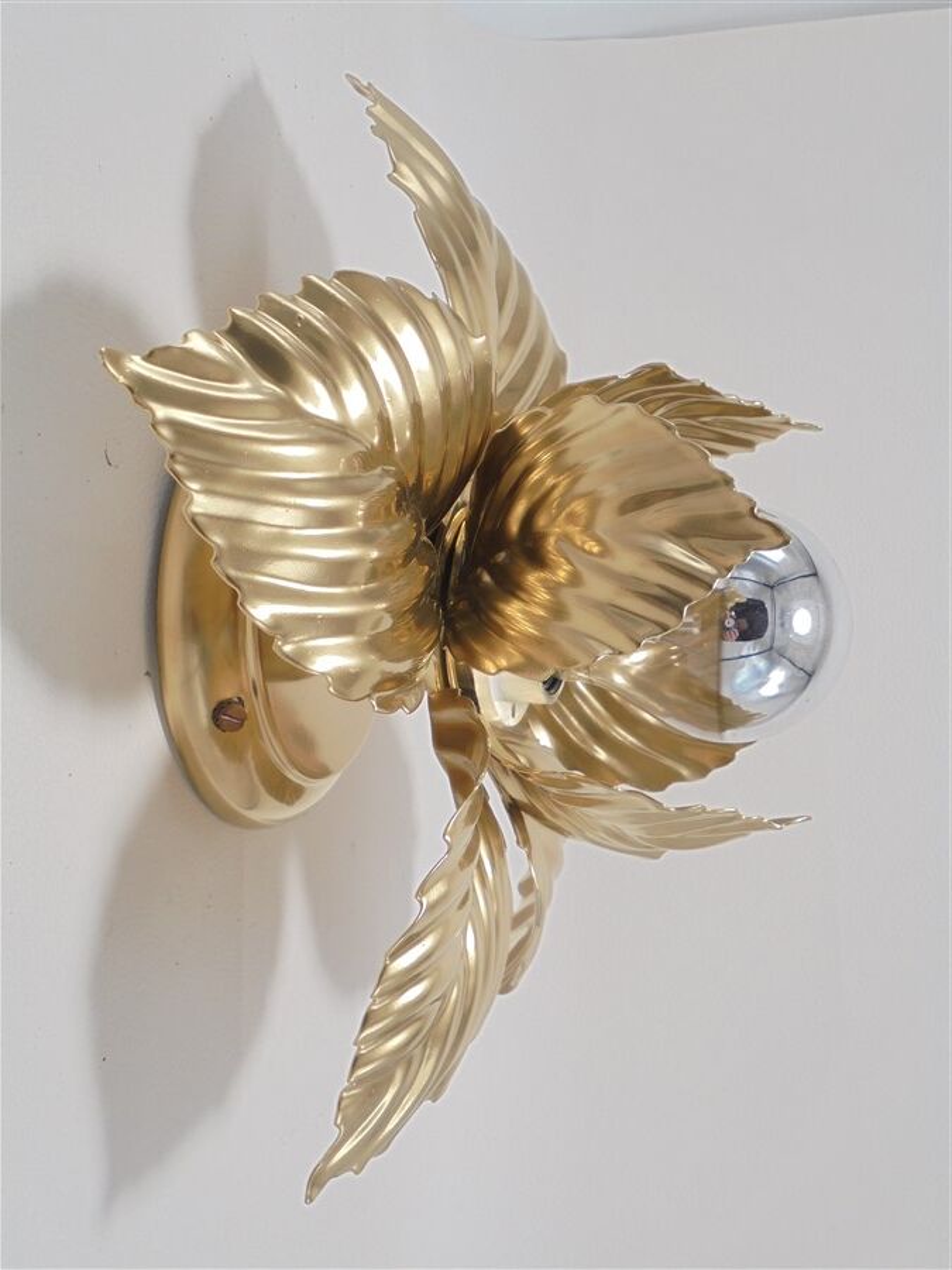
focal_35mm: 38
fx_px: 1393
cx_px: 476
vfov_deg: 49.0
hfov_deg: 37.7
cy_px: 635
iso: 100
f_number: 4.2
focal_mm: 6.9
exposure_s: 1/40
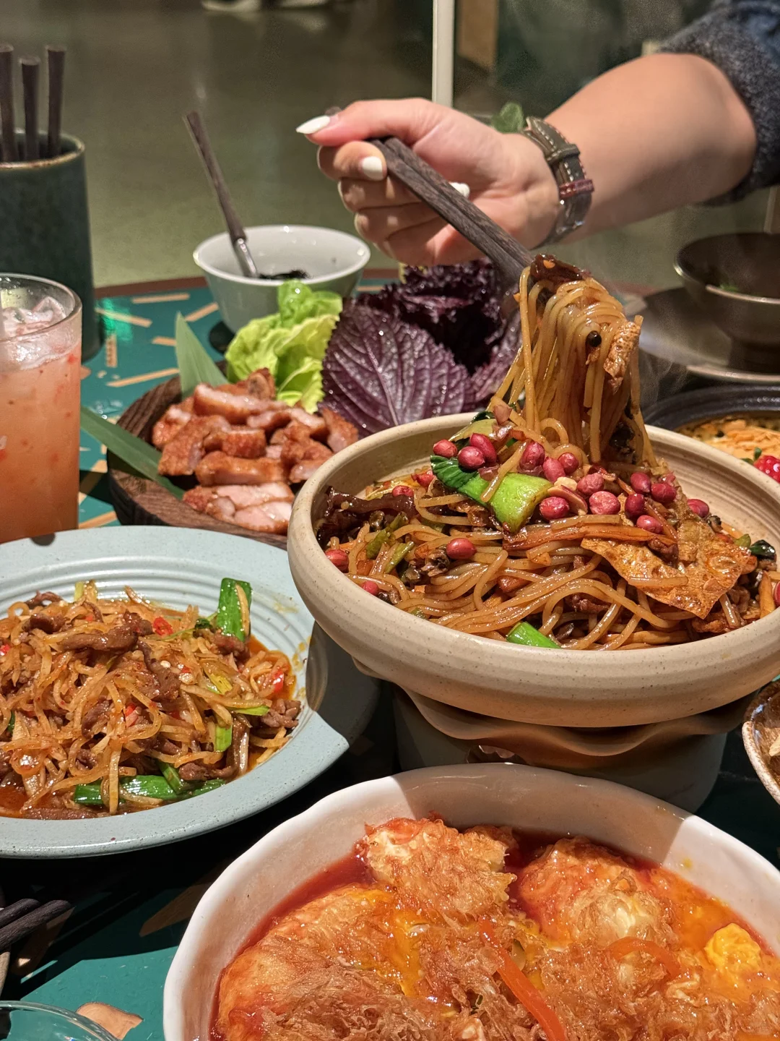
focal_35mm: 48
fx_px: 1442
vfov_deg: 39.7
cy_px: 520
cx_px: 390
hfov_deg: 30.3
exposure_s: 1/40
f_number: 1.78
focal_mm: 6.76
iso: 400
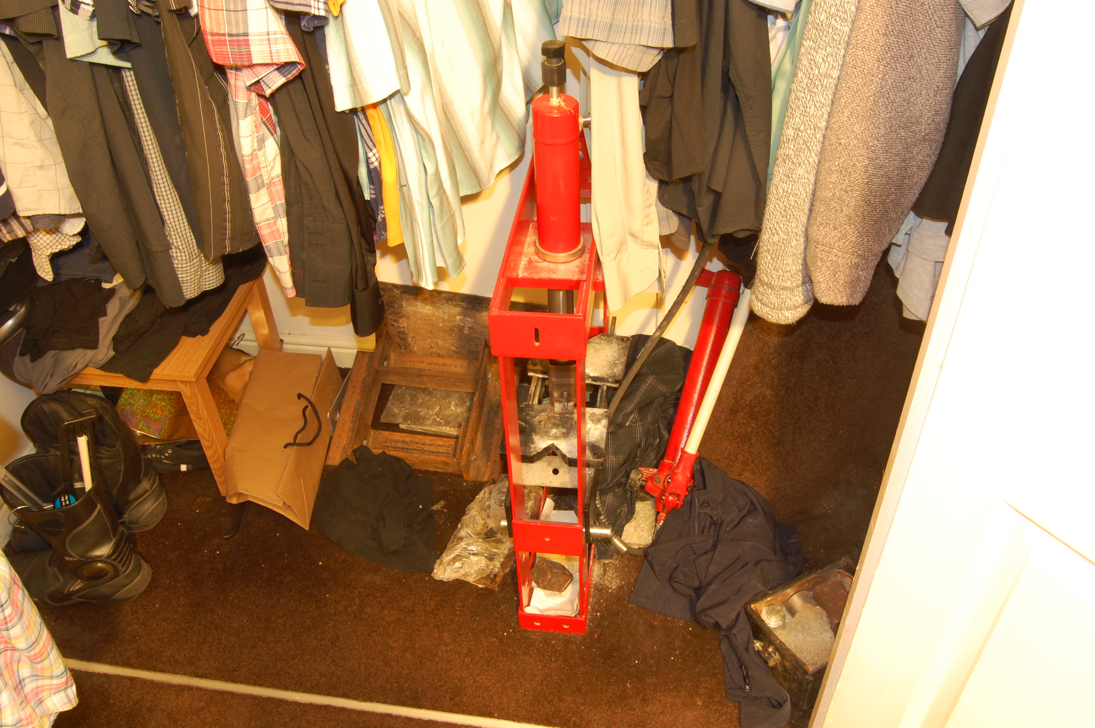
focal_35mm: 30
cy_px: 364
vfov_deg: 43.5
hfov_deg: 62.0
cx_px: 548
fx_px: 912
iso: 400
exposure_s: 15
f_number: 16
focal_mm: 20
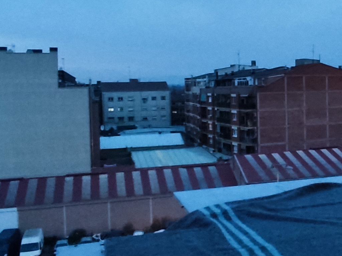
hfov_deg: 37.4
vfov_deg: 30.2
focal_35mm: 48
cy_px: 113
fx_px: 474
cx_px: 299
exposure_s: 1/25
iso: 961
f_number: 2.2
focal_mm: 1.6
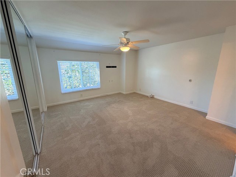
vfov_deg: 85.7
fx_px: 95
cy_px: 88
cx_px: 118
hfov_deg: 102.1
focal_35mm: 14
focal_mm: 2.22
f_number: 2.2
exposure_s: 1/120
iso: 320
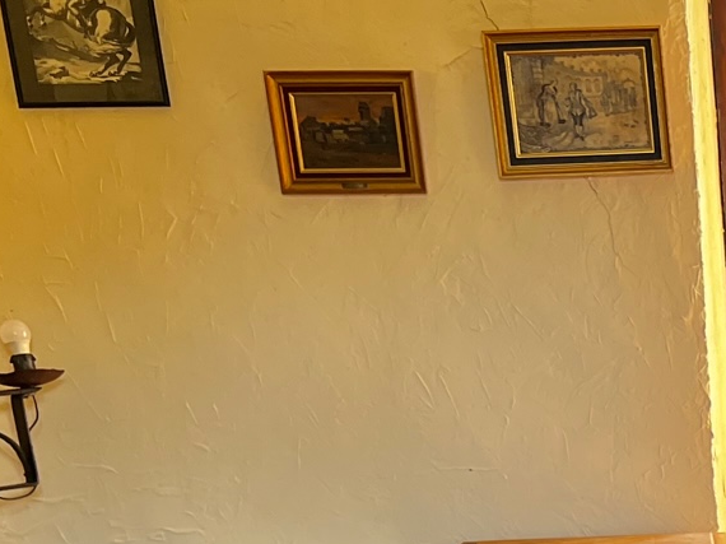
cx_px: 981
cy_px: 943
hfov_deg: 19.4
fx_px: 1929
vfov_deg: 14.4
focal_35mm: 92
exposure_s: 1/121
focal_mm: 5.7
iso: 125
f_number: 1.5
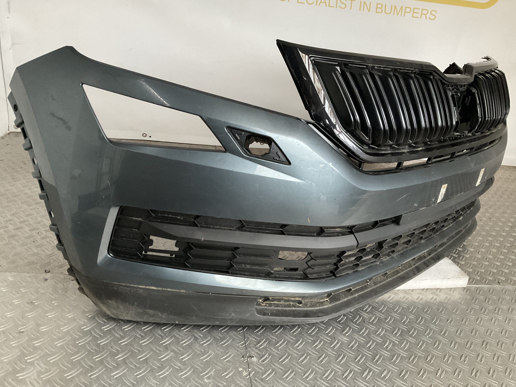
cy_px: 194
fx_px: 432
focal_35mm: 29
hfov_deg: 61.7
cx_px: 258
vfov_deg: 48.2
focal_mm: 3
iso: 250
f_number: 1.8
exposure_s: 1/50
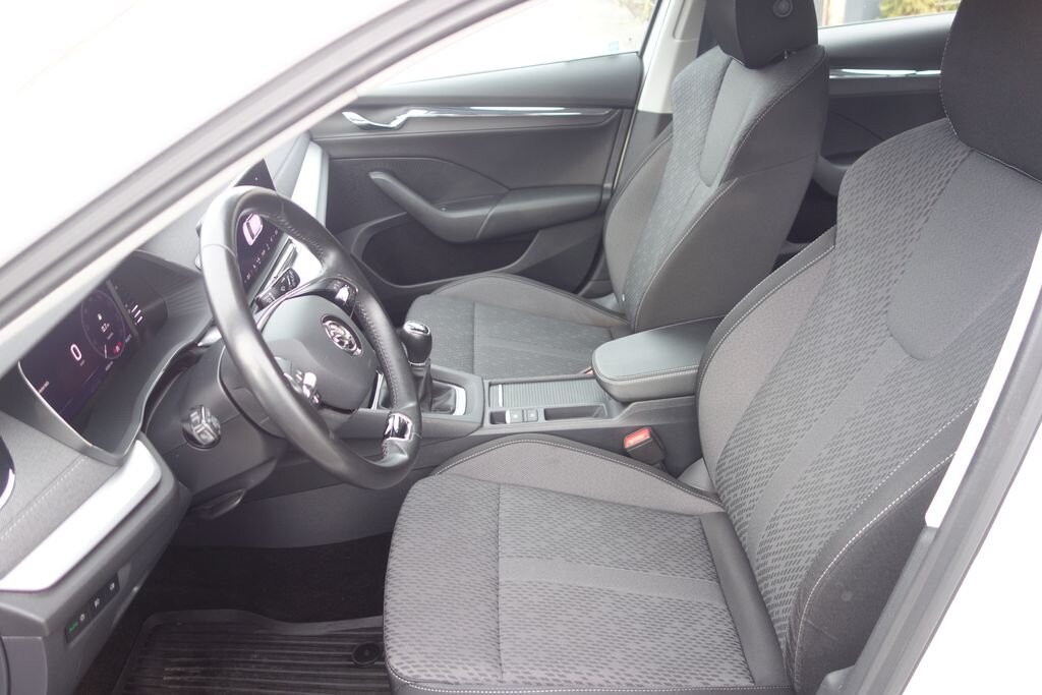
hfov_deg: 65.5
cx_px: 521
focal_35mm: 28
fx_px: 811
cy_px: 348
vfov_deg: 46.4
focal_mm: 10.4
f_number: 1.8
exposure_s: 1/60
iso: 125
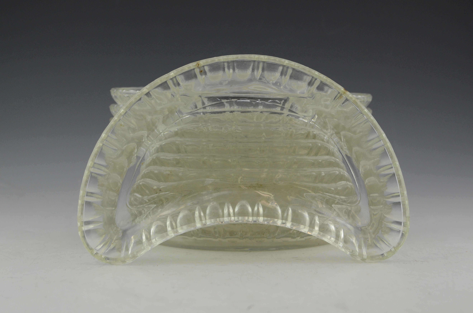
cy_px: 156
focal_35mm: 52
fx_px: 688
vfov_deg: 25.6
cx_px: 236
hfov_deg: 37.9
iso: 800
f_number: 5
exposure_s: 1/125
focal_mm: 35
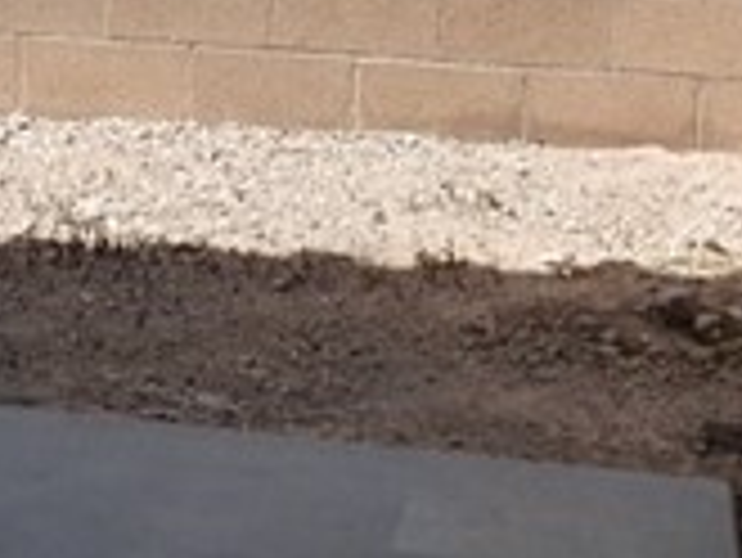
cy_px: -333
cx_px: -49
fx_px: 3196
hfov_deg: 13.0
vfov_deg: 9.6
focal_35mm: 149
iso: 100
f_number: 3.3
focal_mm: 4.3
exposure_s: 1/1250
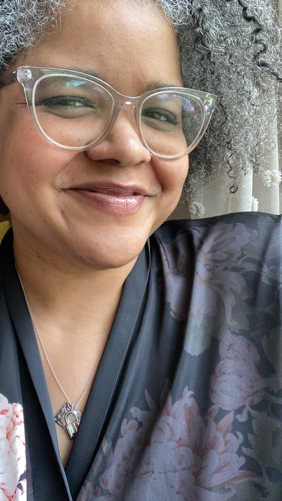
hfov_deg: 33.7
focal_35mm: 35
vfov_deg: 56.6
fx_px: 466
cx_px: 125
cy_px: 251
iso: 200
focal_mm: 2.87
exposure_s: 1/40
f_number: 2.2
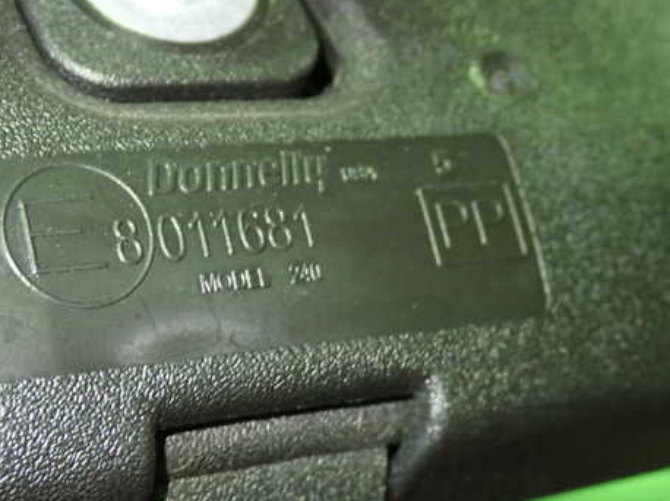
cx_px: 301
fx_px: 1470
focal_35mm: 76
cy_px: 248
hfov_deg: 25.7
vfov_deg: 19.4
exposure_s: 1/15
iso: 800
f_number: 3.5
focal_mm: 10.35
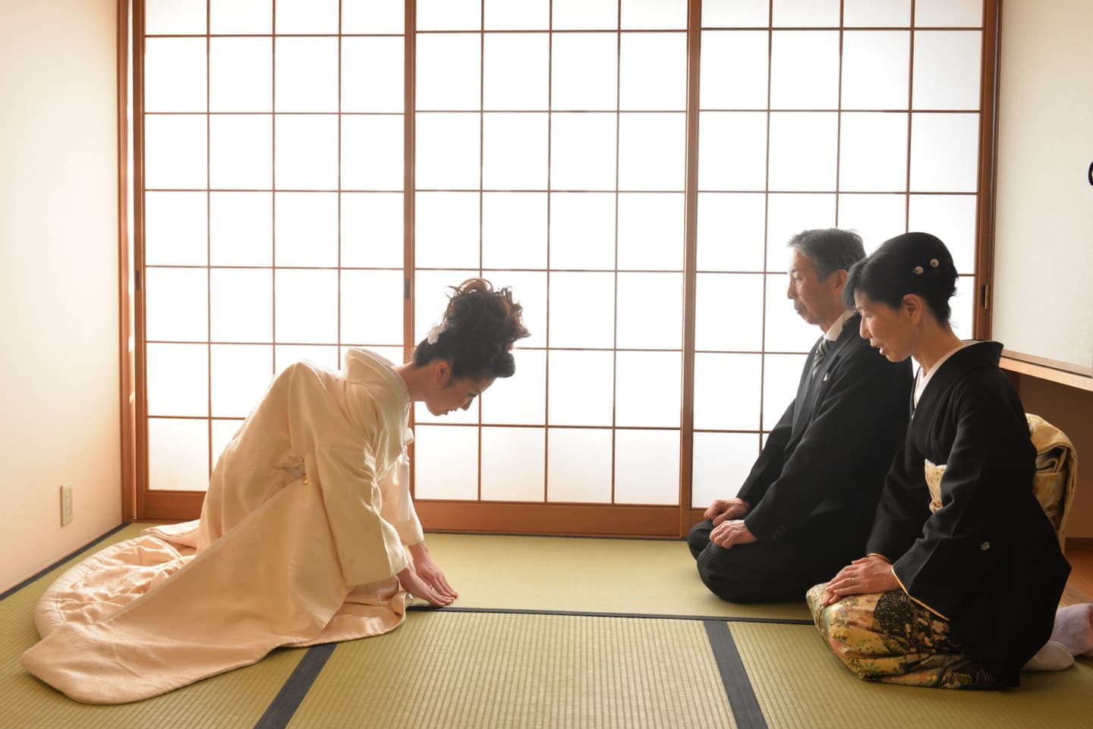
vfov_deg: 38.9
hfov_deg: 55.8
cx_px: 546
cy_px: 364
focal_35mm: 34
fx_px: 1033
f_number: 5.6
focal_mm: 34
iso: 1000
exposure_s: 1/200
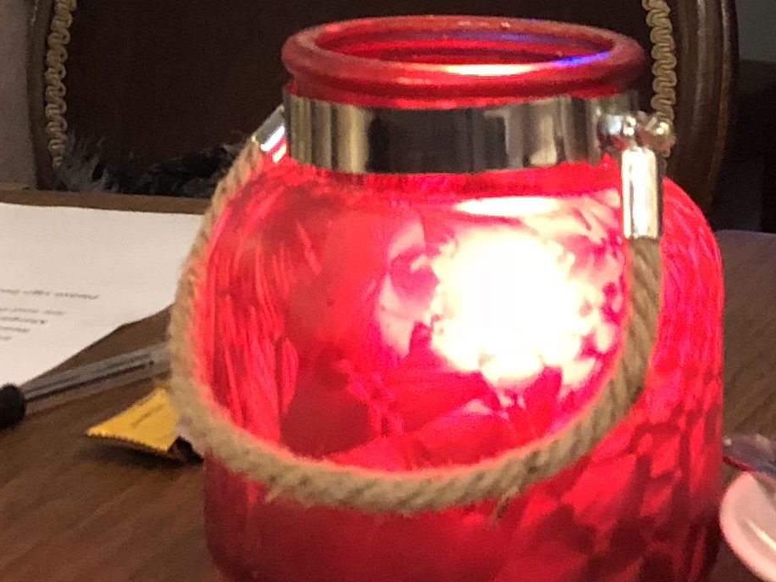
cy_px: -402
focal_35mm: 124
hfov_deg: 15.9
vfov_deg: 11.3
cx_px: 353
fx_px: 2780
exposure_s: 1/4
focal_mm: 3.99
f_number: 1.8
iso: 160
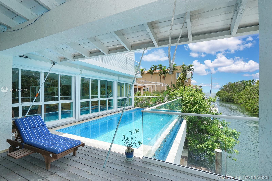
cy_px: 90
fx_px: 121
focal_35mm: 16
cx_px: 136
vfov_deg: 73.7
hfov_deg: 96.7
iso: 400
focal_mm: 16
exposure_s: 1/200
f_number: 14
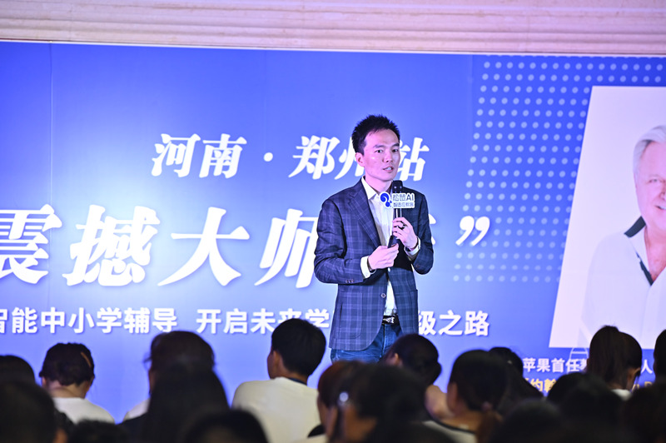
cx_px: 333
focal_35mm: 200
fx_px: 3697
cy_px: 222
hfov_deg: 10.3
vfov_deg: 6.9
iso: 1100
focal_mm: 200
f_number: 4
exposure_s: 1/250
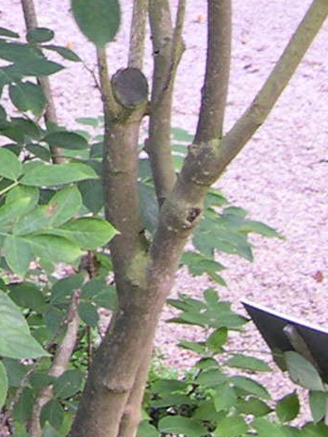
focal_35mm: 186
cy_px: -433
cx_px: -294
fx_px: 2350
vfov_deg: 9.9
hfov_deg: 7.7
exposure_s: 1/37
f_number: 2.8
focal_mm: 8
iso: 100
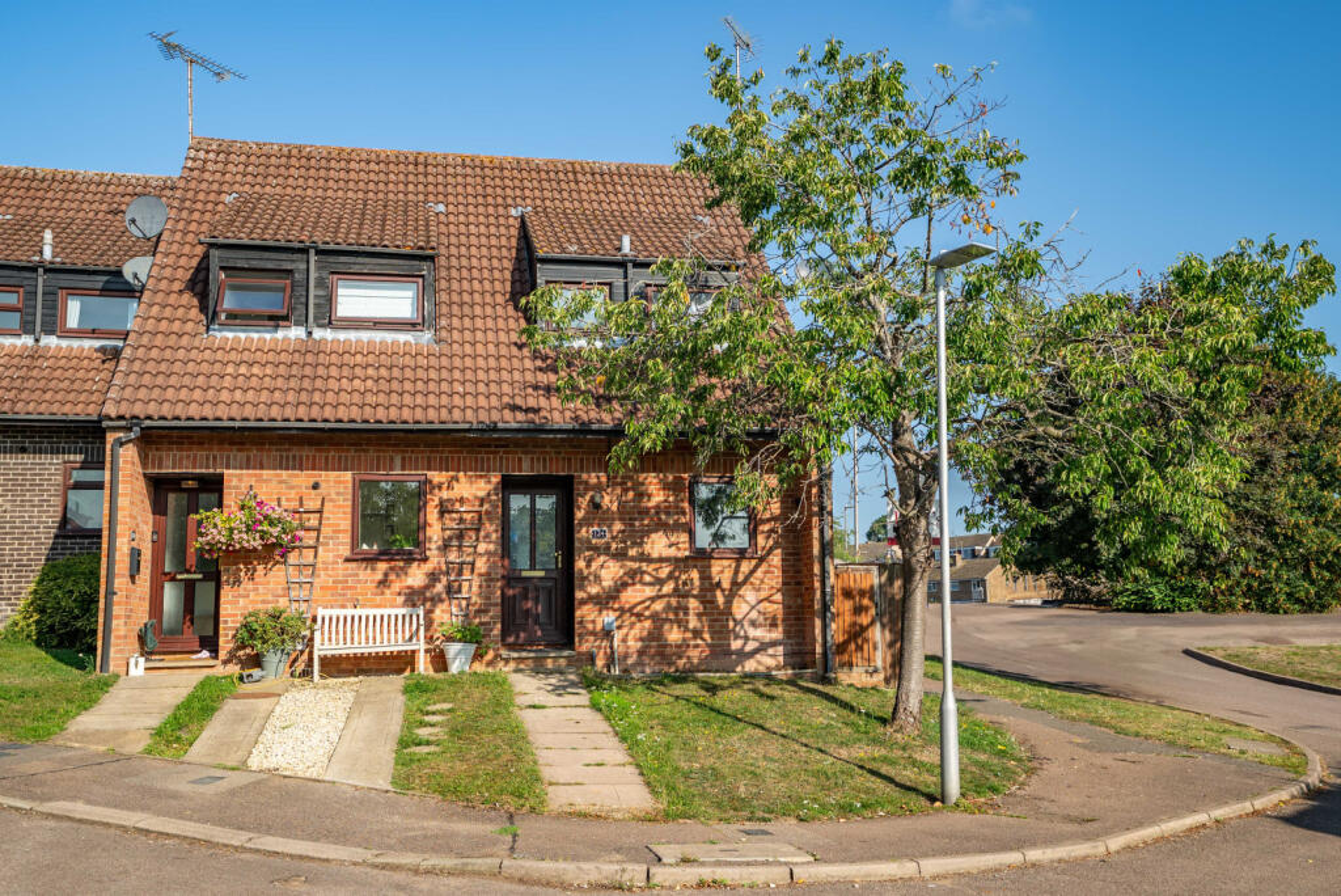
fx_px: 1304
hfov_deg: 54.4
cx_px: 670
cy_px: 448
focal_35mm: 35
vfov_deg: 37.9
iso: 80
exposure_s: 1/160
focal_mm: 35
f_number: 5
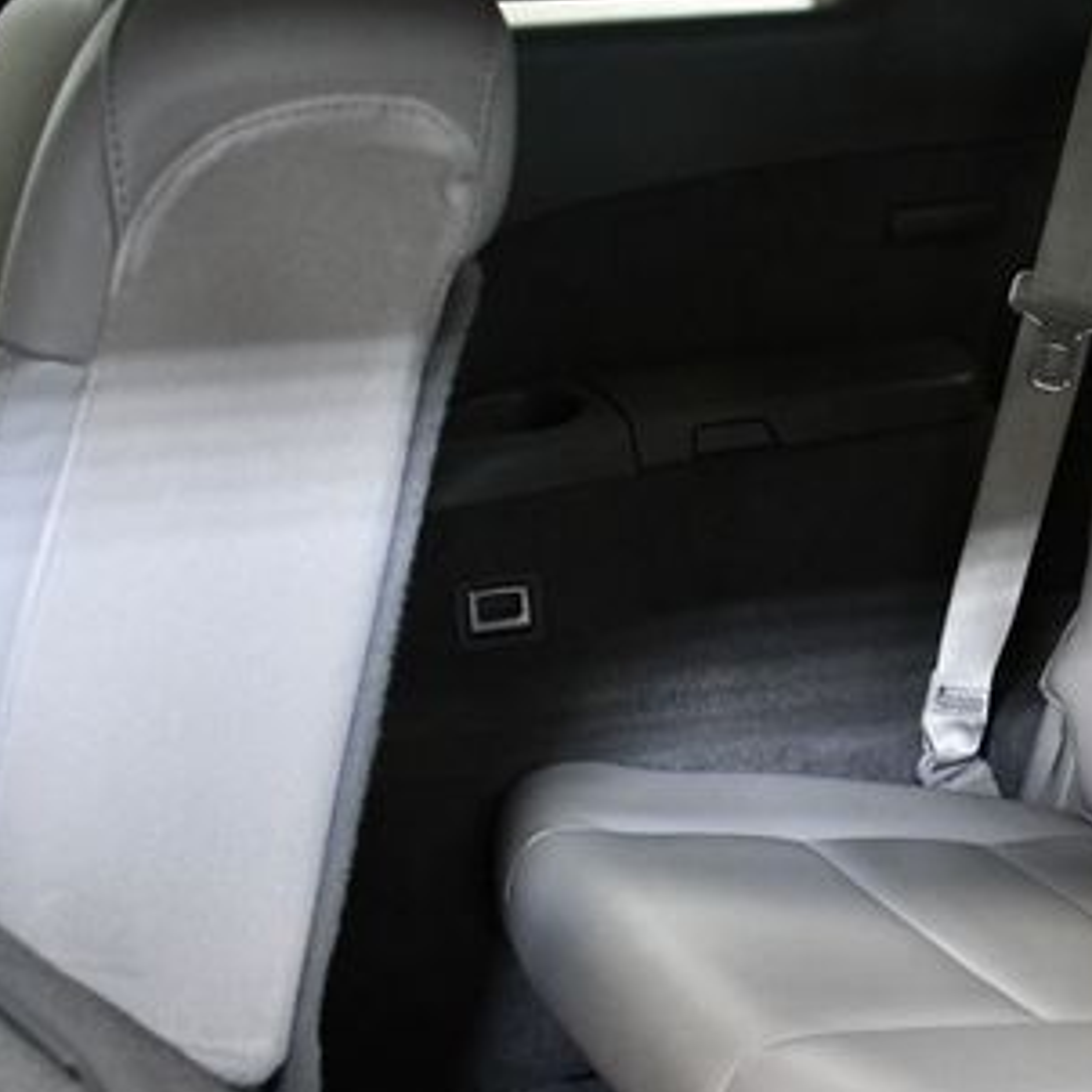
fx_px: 2320
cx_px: 1139
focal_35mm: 65
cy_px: 676
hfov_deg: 25.0
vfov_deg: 26.4
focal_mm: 18
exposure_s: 1/80
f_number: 3.5
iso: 3200
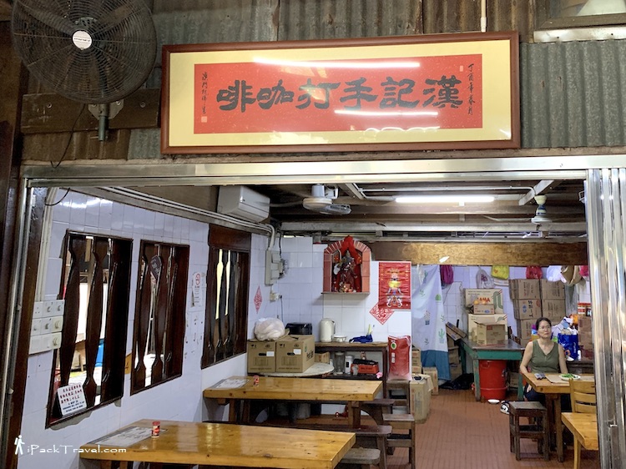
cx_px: 313
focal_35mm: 26
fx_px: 470
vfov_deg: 53.0
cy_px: 234
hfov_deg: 67.3
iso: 200
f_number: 1.8
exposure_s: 1/60
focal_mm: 4.25
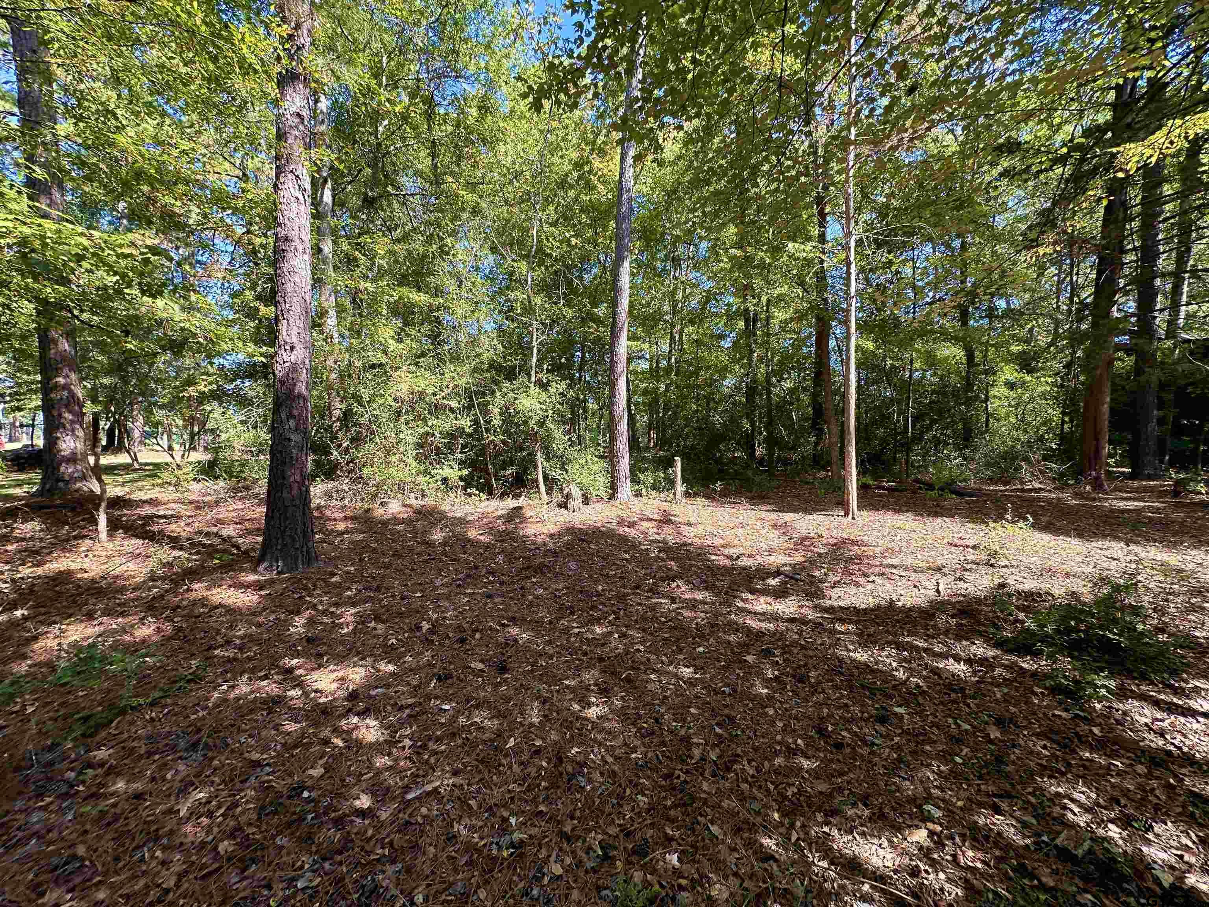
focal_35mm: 14
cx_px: 604
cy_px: 454
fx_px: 489
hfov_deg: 102.1
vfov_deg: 85.7
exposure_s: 1/208
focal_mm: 2.22
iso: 40
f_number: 2.2
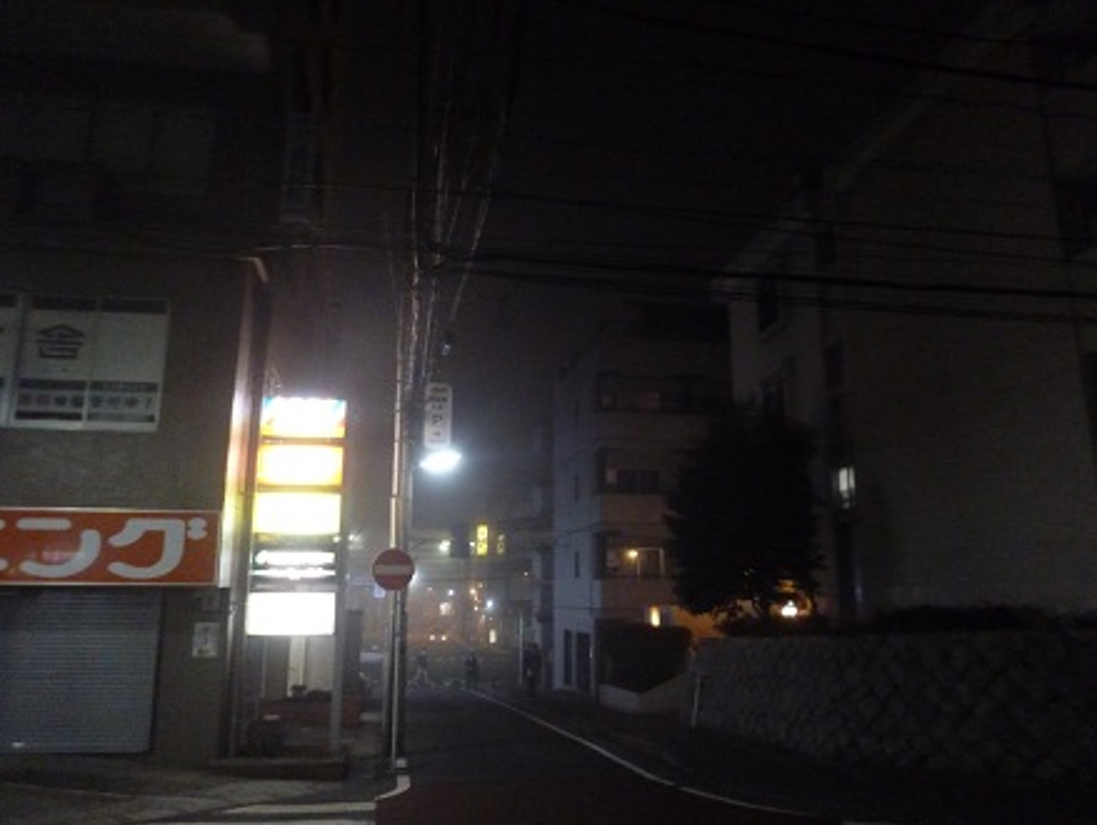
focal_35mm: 26
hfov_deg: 67.3
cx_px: 557
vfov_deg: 53.1
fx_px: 825
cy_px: 404
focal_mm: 4.3
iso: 800
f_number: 2.5
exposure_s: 1/25
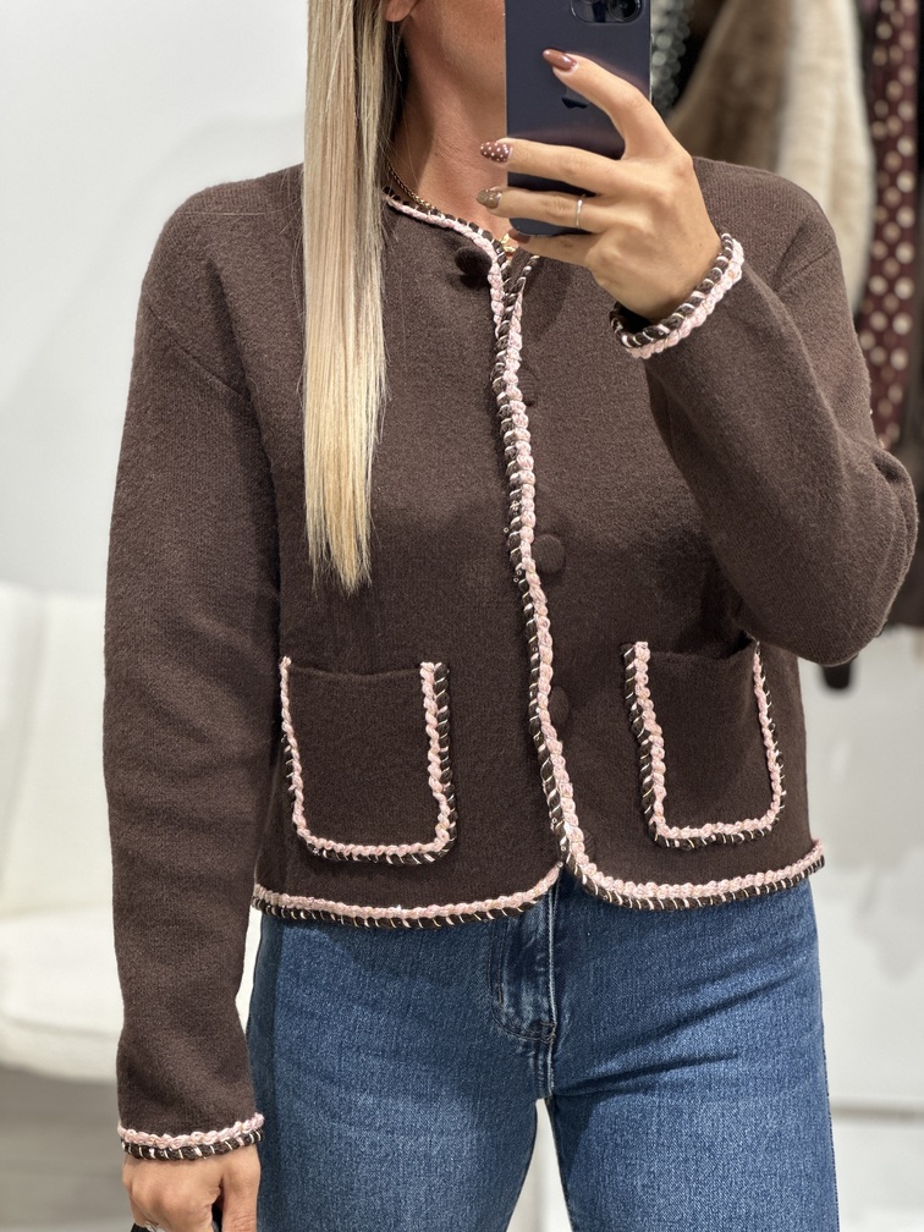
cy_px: 616
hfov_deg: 19.1
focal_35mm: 77
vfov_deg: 25.3
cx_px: 462
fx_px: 2740
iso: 200
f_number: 2.8
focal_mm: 9
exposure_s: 1/100
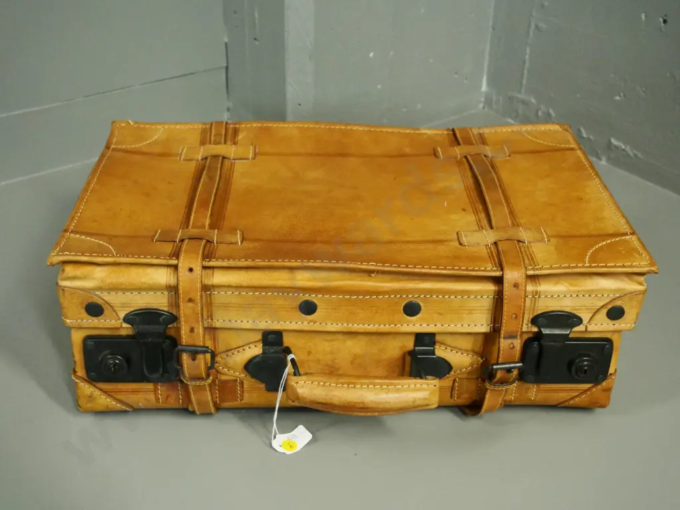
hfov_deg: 42.9
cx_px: 340
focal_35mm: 44
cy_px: 255
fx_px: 864
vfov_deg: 32.9
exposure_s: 1/125
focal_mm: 22
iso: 3200
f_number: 5
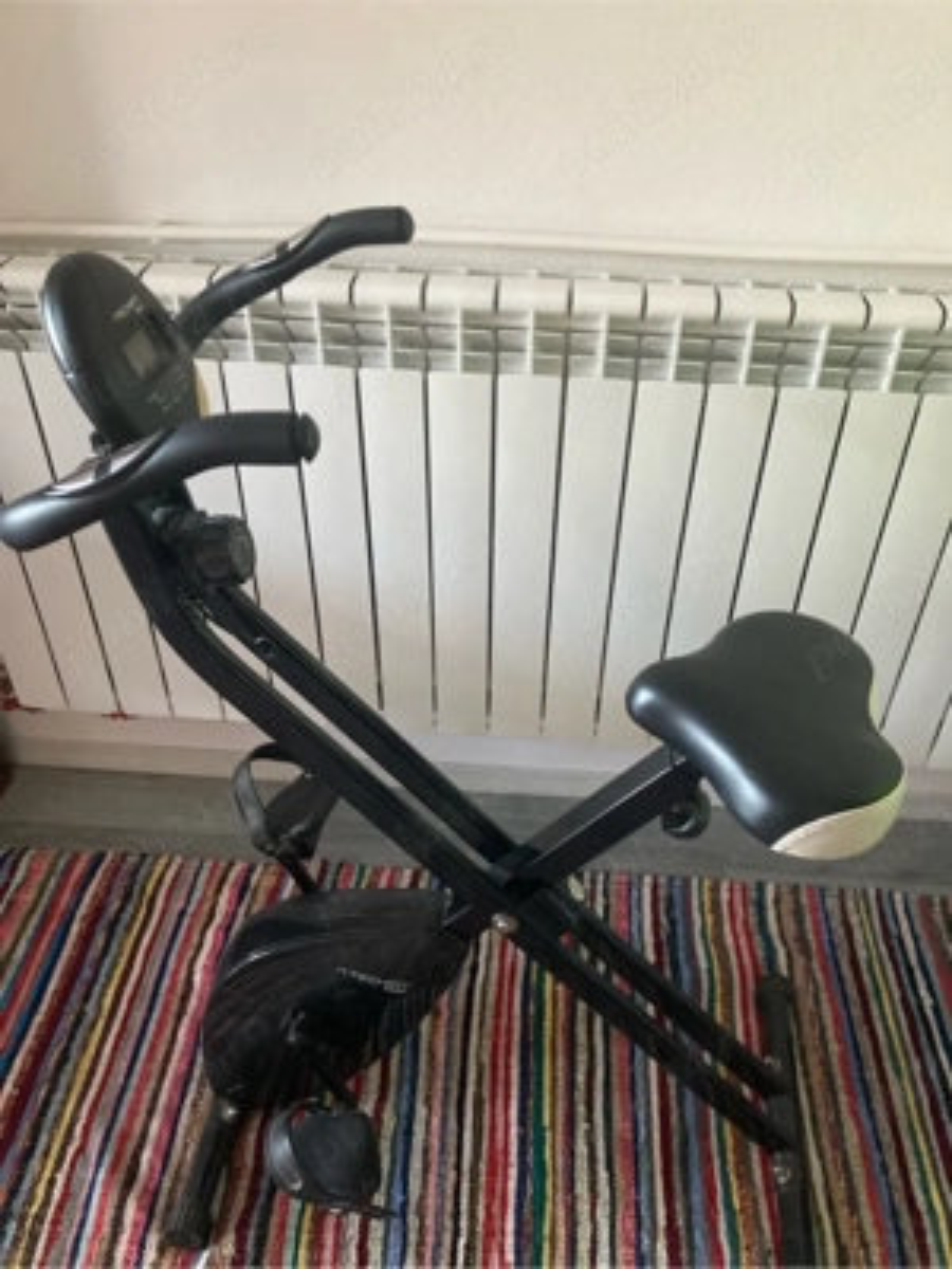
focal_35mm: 28
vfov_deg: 63.4
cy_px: 634
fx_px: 1027
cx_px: 476
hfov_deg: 49.7
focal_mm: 3.99
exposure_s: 1/30
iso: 500
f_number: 1.8
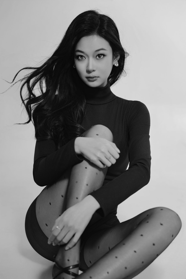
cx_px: 93
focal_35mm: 70
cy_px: 140
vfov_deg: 28.8
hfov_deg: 19.5
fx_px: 542
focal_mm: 70
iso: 100
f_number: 2.8
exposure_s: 1/60
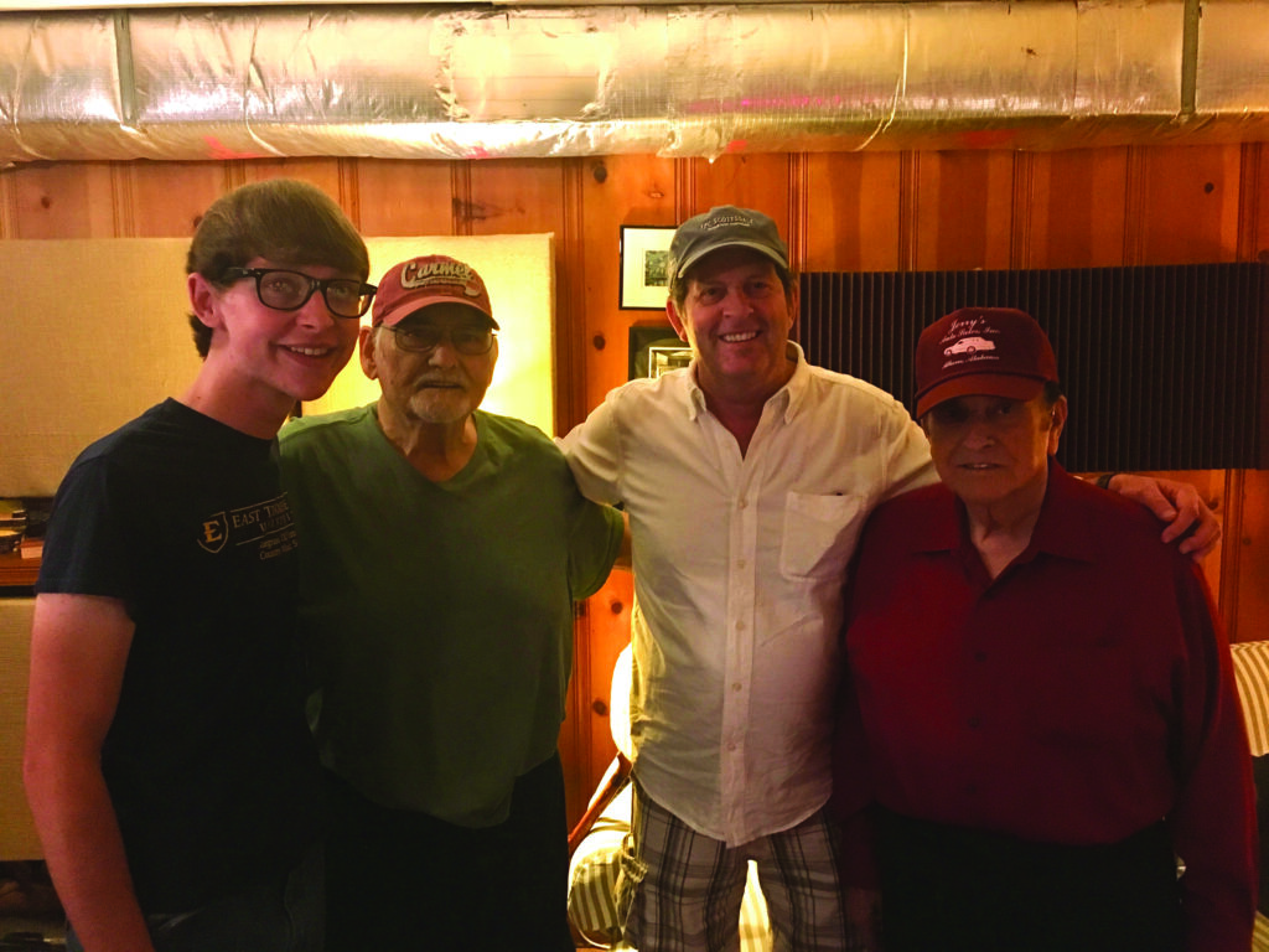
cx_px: 634
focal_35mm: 29
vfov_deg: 48.2
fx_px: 1063
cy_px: 476
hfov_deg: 61.7
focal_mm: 4.15
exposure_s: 1/15
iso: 400
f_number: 2.2
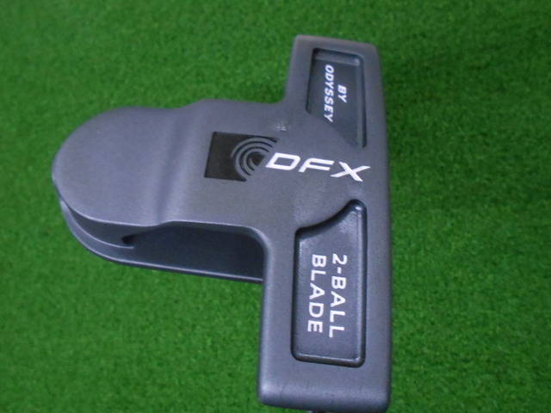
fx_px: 414
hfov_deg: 67.3
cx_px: 276
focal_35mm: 26
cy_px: 206
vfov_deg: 53.1
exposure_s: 1/100
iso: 800
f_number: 3.2
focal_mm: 4.6
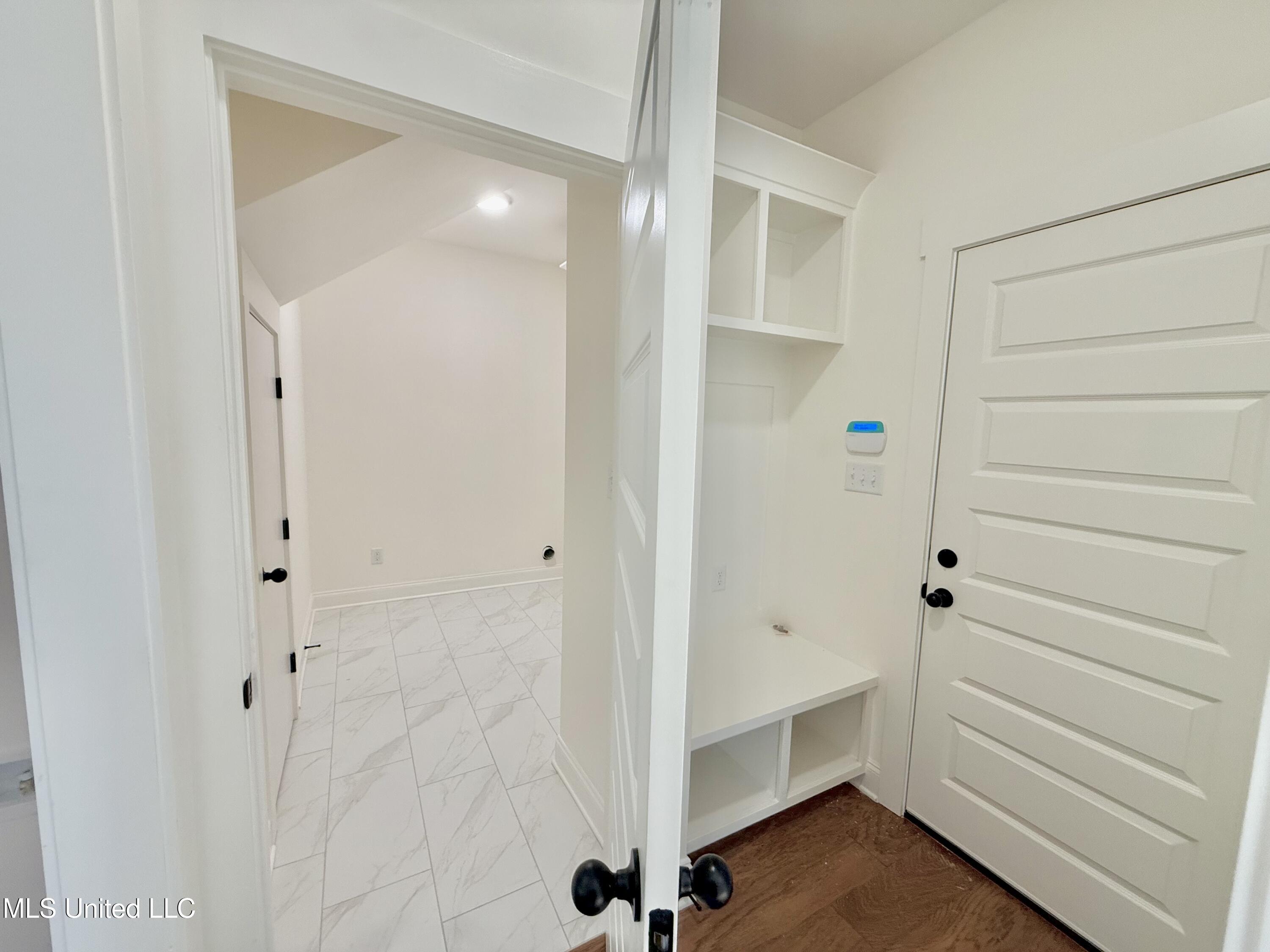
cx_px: 635
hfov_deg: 102.1
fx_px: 514
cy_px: 476
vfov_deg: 85.7
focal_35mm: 14
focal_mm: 2.22
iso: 125
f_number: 2.2
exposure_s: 1/120
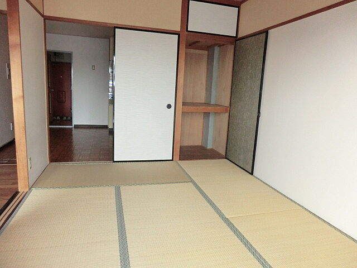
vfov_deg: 56.8
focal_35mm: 24
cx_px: 178
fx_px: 248
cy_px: 134
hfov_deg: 71.6
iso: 320
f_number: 3.2
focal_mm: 4.3
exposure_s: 1/60
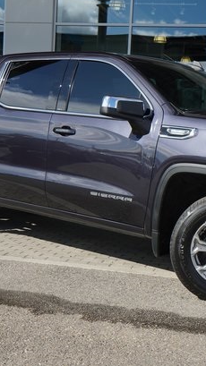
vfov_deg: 35.5
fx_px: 573
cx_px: 142
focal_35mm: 59
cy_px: 183
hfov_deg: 20.3
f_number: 8
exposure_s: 1/2000
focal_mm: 36
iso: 1000
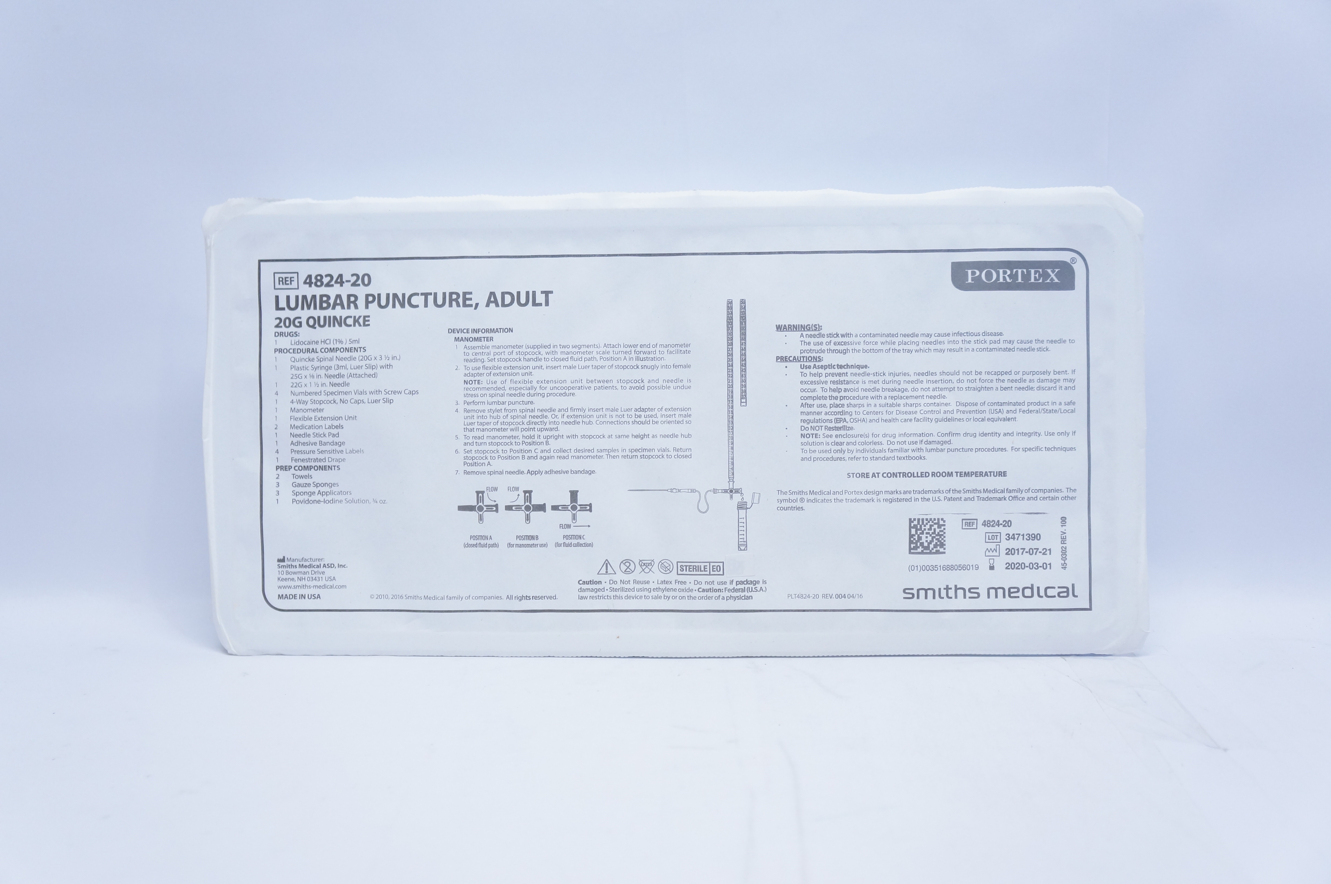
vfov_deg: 36.8
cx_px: 666
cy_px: 442
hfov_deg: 53.2
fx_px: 1330
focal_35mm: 36
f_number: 4
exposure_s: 1/160
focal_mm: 24
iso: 800
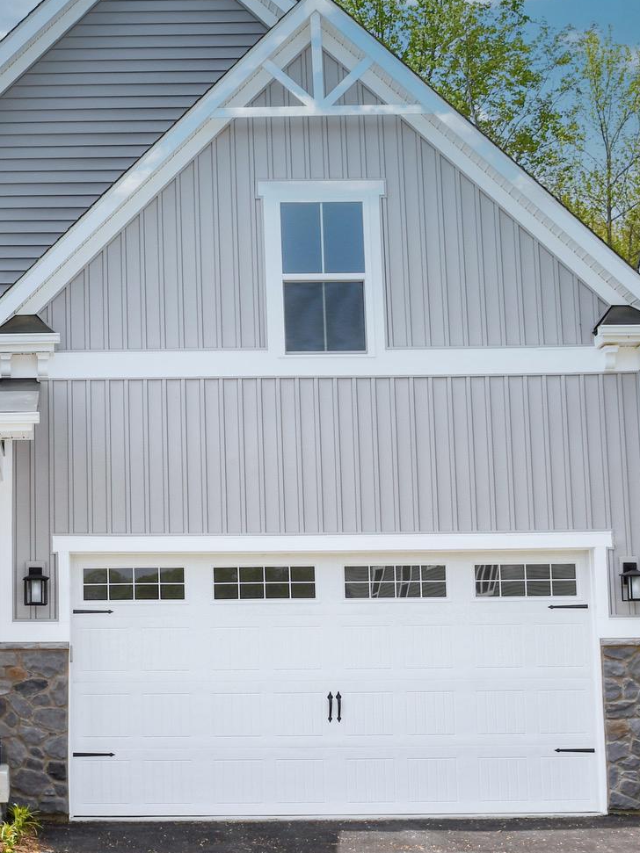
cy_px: 376
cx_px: -57
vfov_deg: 26.7
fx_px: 1800
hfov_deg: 19.4
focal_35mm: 73
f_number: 10
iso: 100
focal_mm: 24
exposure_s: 1/400
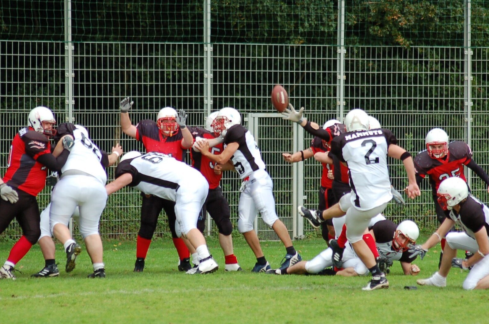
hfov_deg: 6.7
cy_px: 136
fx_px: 4202
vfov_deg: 4.4
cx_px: 261
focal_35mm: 310
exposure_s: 1/500
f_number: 4.5
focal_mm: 150
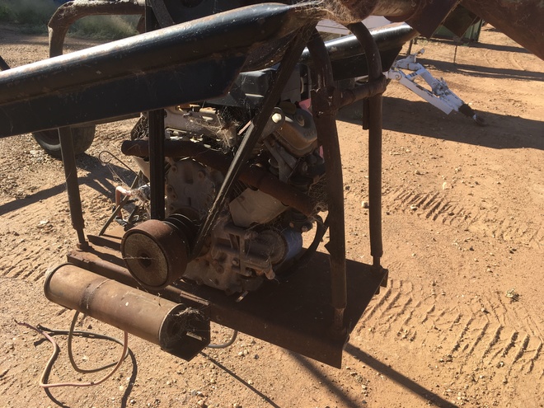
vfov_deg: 48.2
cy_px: 204
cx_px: 272
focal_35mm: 29
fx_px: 456
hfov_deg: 61.7
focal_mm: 4.15
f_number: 2.2
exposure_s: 1/625
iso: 25
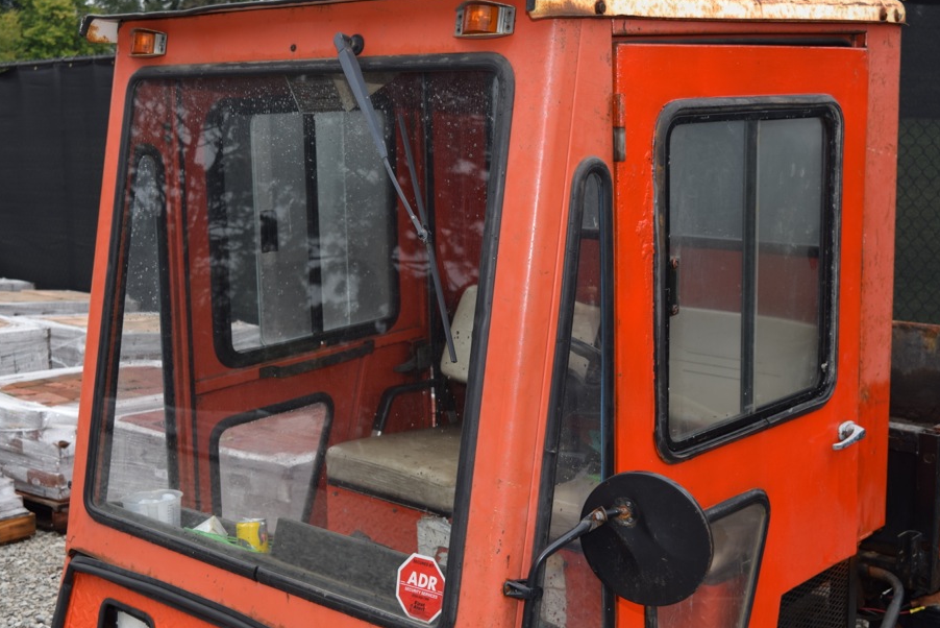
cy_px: 293
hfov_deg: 38.5
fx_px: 1346
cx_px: 447
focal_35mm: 52
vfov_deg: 26.2
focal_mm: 31
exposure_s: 1/125
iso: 110
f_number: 5.6
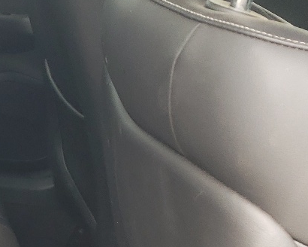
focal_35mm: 99
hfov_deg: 17.1
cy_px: 221
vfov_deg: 15.4
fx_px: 902
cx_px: -183
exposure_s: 1/169
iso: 50
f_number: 1.5
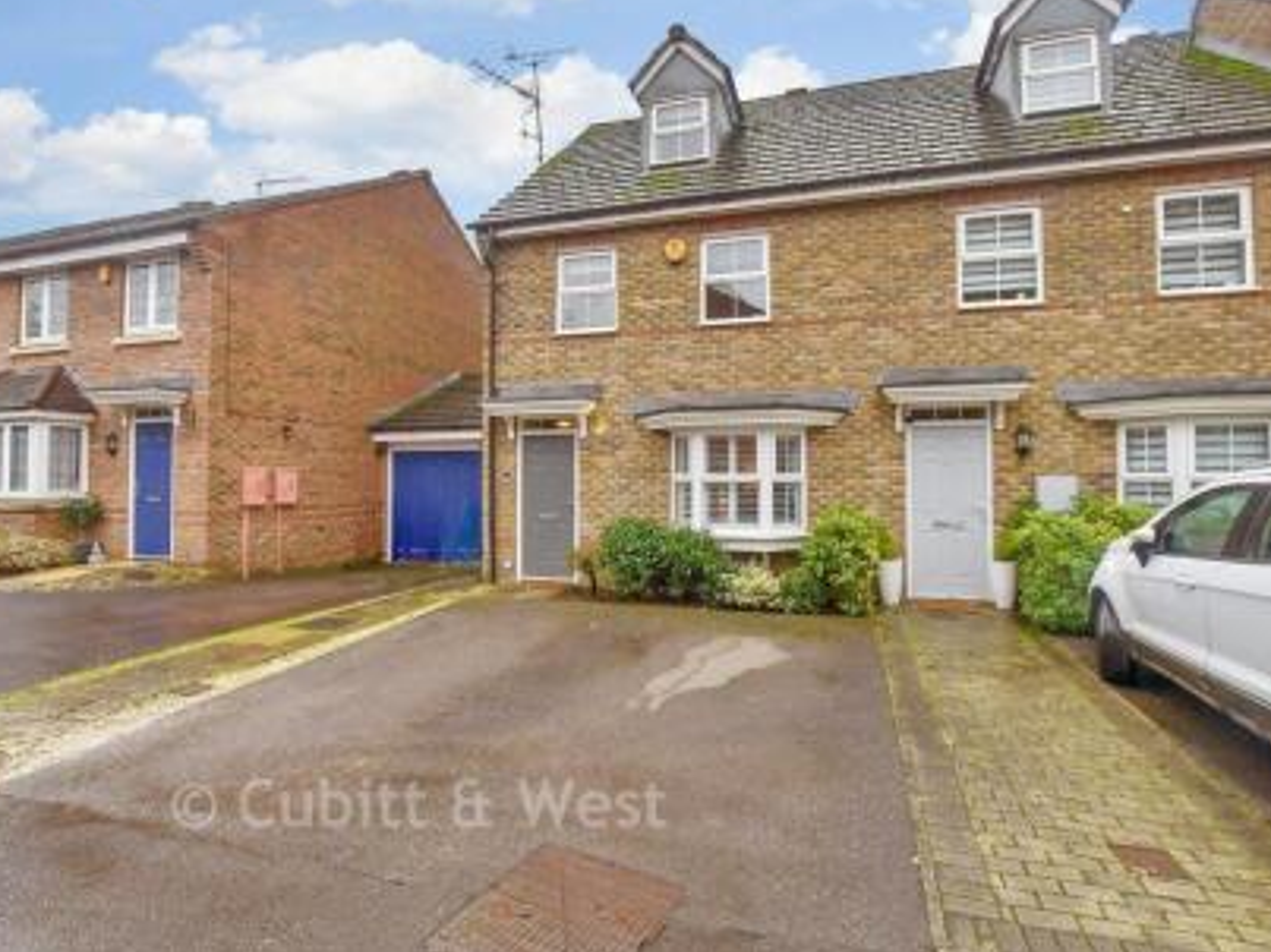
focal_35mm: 17
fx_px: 624
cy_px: 462
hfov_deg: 91.0
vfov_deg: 74.7
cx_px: 658
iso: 400
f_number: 8
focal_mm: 10
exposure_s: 1/250
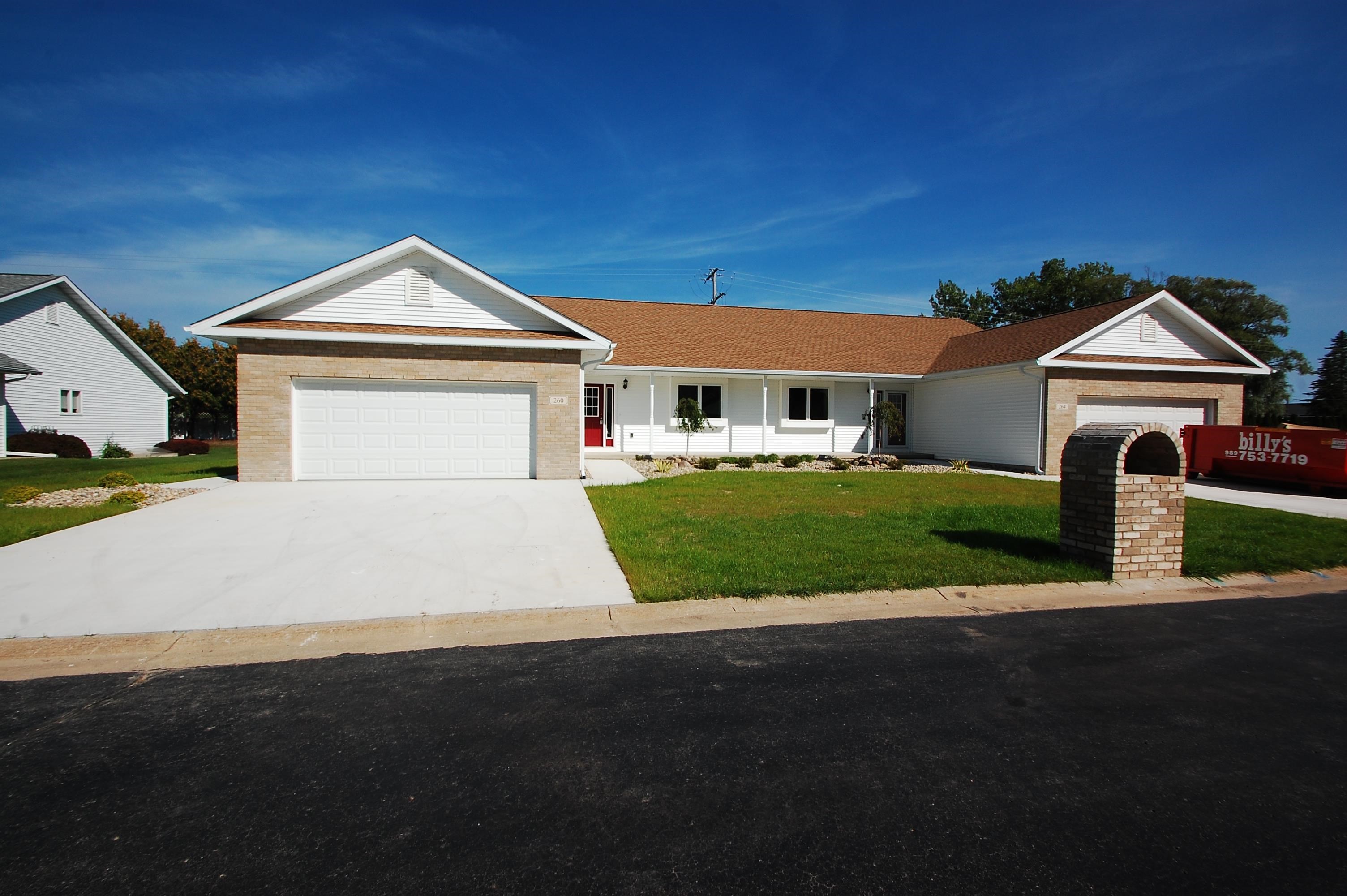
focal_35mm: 15
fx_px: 561
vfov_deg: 77.2
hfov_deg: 100.4
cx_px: 674
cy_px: 448
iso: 200
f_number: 11
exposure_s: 1/500
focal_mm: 10
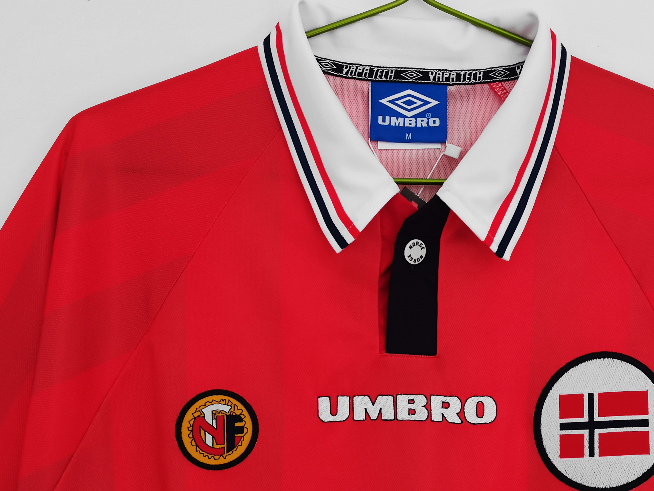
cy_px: 311
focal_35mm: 49
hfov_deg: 38.7
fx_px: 926
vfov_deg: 29.5
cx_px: 406
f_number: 1.8
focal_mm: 5.58
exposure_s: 1/50
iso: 125
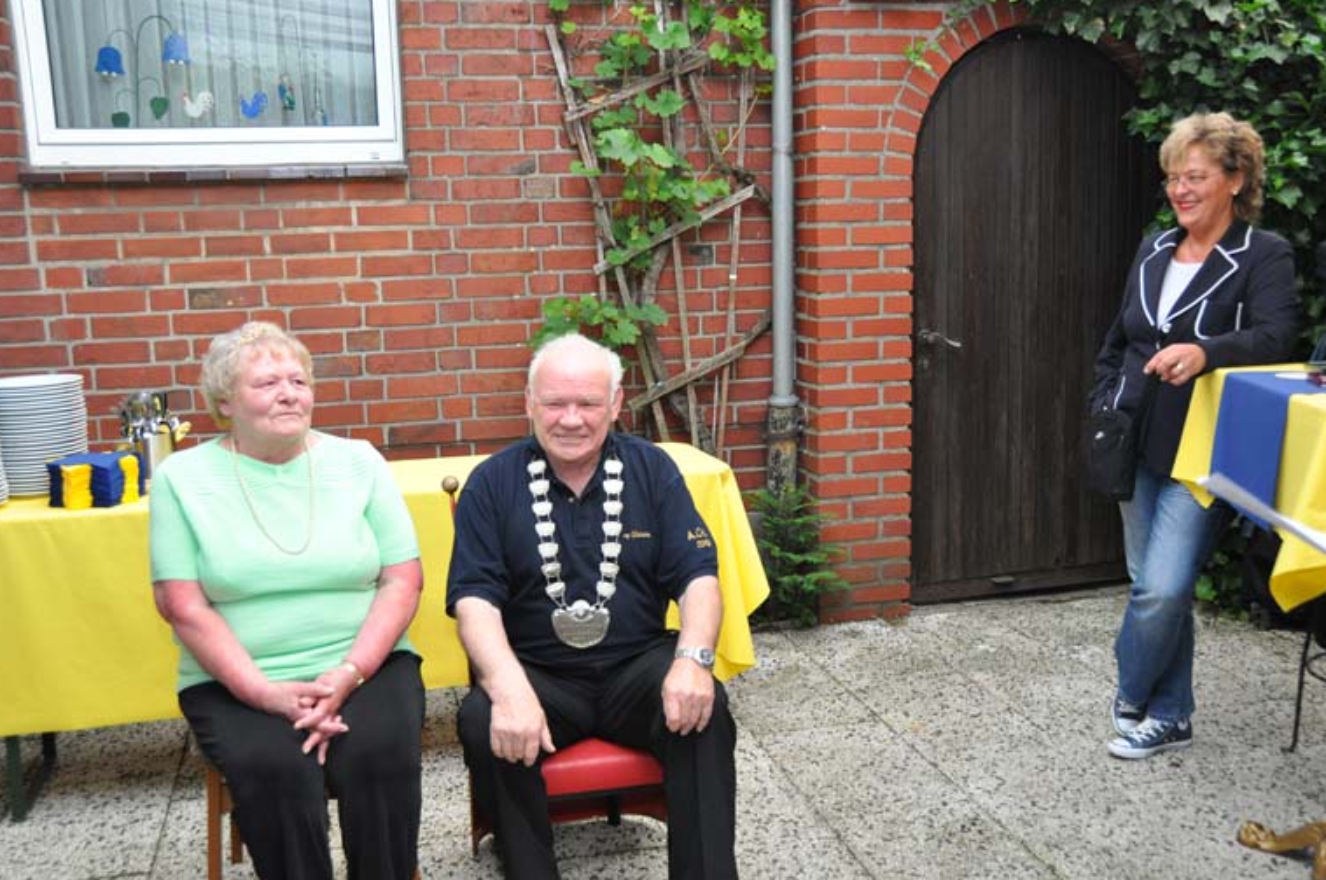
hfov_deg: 50.7
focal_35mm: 38
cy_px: 452
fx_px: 1398
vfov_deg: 34.9
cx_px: 687
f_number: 4
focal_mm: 24
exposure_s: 1/60
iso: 800
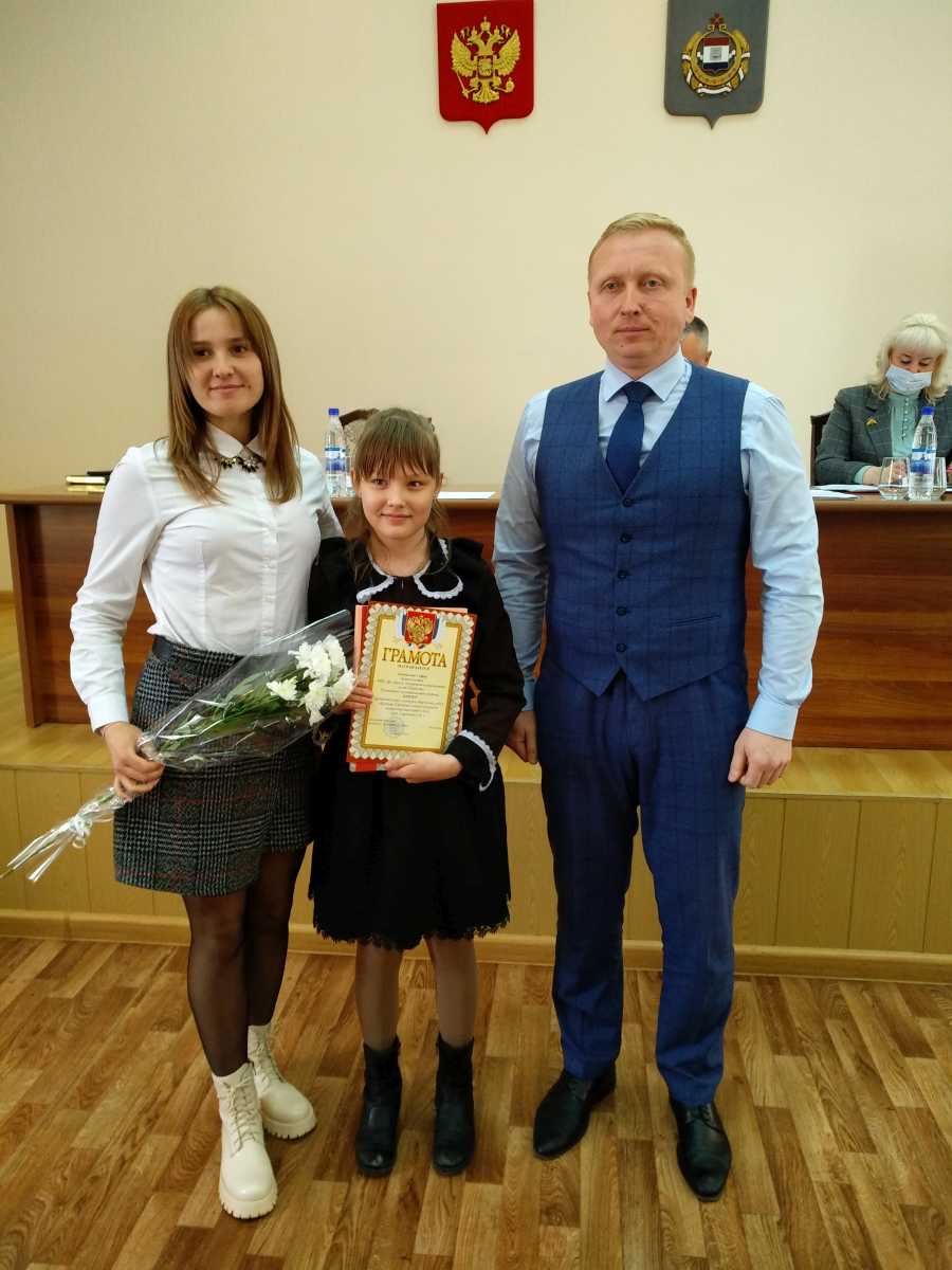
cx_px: 476
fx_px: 807
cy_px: 635
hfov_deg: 61.1
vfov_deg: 76.4
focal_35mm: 22
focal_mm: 3.81
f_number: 2.2
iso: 320
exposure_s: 1/50
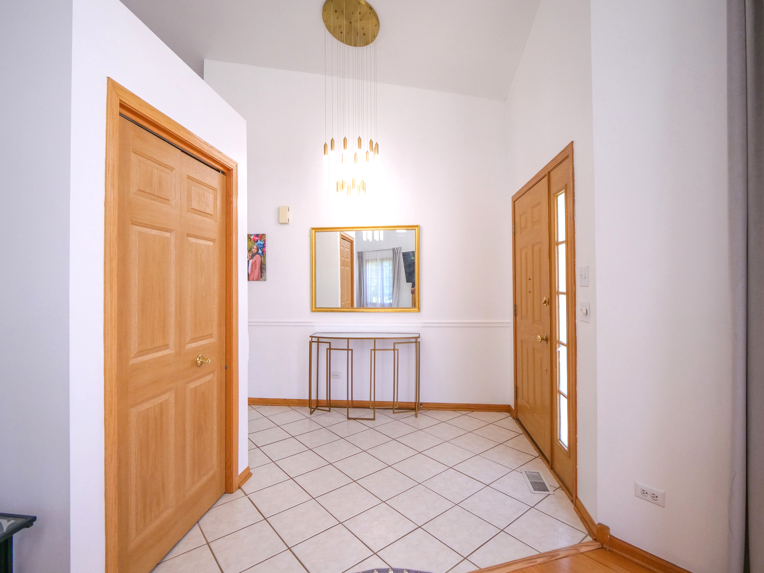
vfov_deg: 78.1
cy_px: 286
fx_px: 353
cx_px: 382
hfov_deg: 94.5
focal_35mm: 16
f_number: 2.8
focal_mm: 8
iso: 800
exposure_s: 1/320
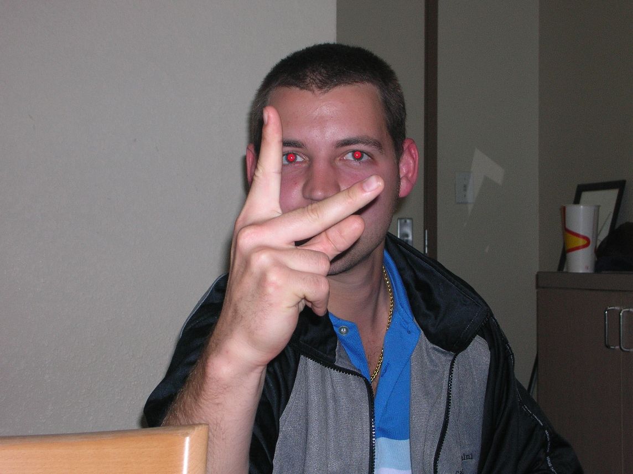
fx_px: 1425
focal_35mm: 78
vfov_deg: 18.9
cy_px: 237
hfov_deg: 25.0
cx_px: 316
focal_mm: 13
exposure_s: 1/60.1
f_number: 4.1
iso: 76
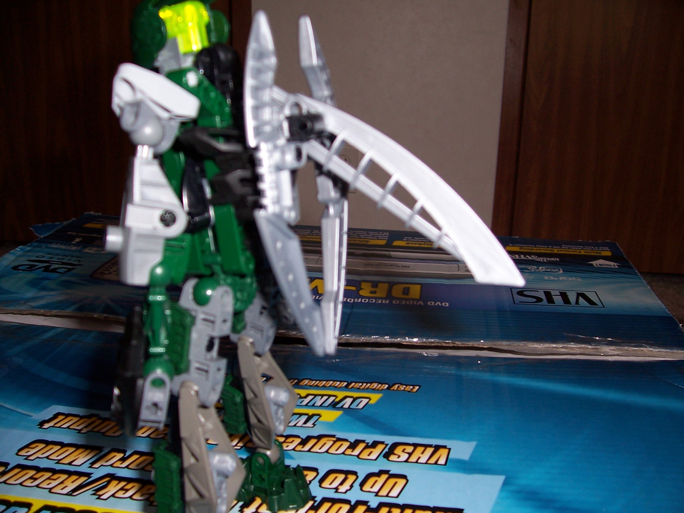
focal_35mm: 34
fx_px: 672
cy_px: 256
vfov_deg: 41.8
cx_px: 342
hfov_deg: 54.0
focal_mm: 5.6
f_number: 2.7
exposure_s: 1/60
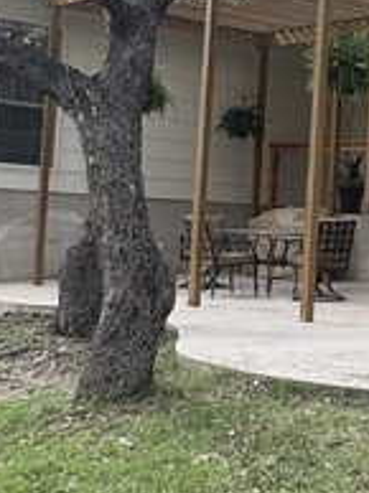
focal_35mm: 78
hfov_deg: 17.9
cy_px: 178
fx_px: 1111
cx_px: 448
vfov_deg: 25.0
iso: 40
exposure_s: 1/137
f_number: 2.2
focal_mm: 2.22
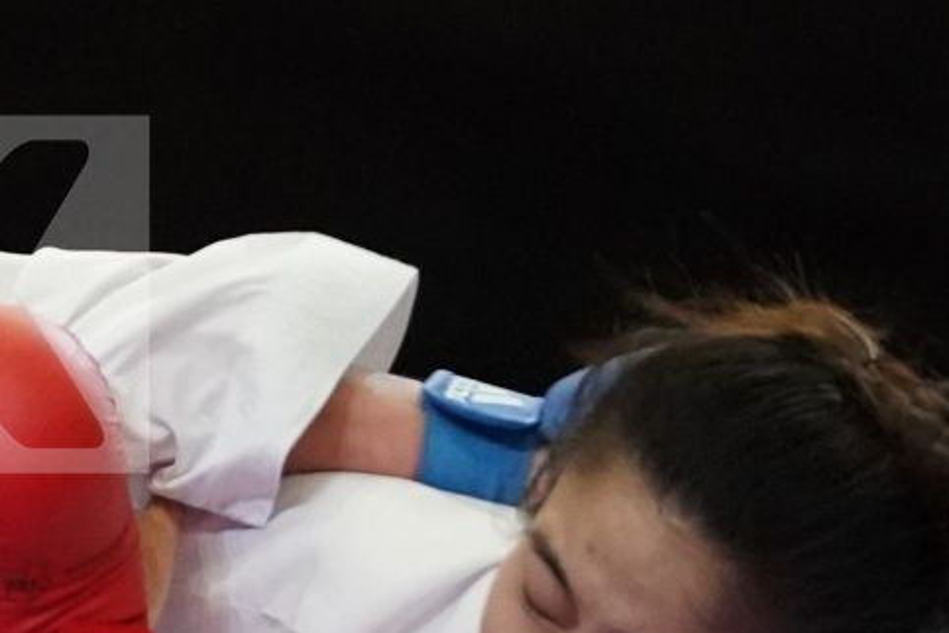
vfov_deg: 1.2
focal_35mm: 1118
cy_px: 295
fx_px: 29469
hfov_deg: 1.8
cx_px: -699
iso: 5000
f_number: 2.8
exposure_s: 1/1000
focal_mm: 200
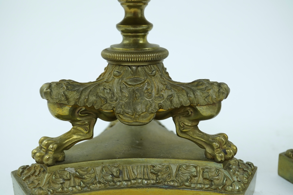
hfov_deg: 43.6
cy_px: 98
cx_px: 146
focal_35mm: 45
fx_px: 366
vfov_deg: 29.9
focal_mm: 30
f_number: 10
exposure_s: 1/50
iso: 640
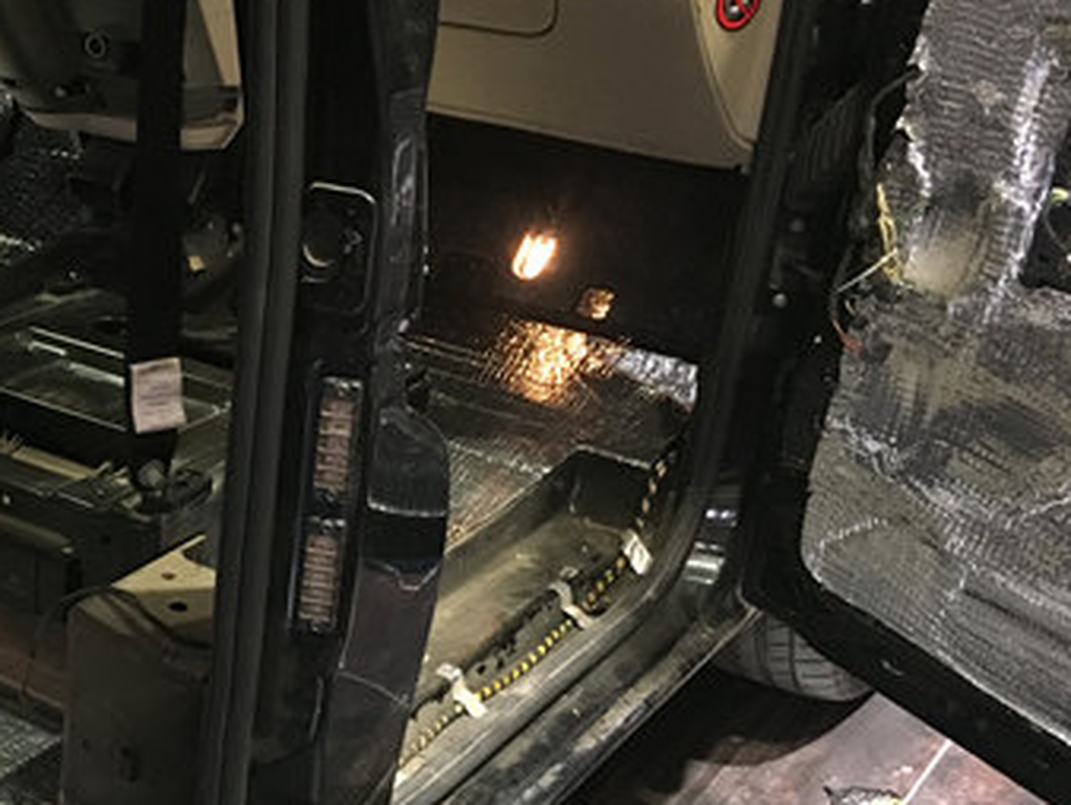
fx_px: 1858
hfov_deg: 30.0
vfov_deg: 24.3
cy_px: 556
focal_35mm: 60
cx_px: 3
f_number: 2.2
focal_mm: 4.15
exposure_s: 1/25
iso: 200
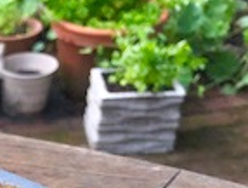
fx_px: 898
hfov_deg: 13.3
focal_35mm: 125
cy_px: 406
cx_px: -269
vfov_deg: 10.7
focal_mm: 3.99
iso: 50
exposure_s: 1/120
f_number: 1.8
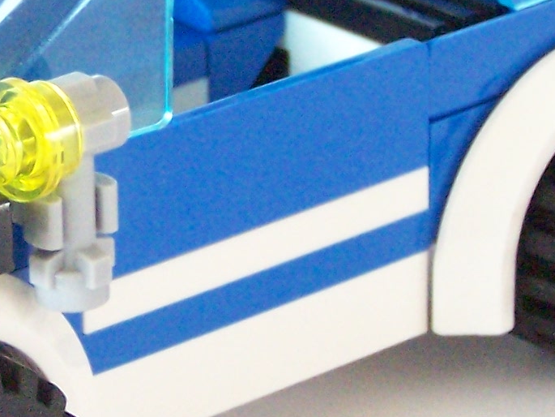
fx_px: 4041
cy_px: 105
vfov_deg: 5.9
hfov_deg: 7.8
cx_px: 111
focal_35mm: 252
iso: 400
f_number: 3.2
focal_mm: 11.1
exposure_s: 1/10
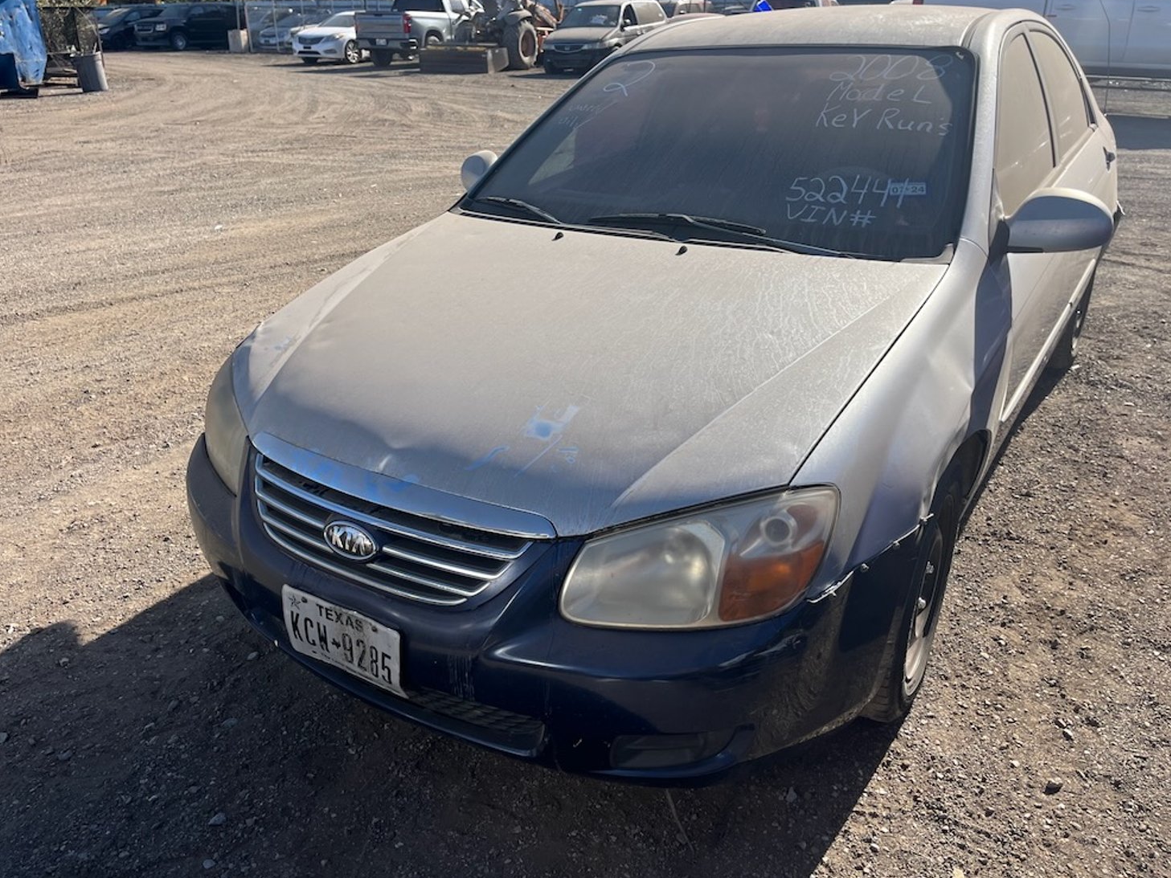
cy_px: 425
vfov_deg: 51.4
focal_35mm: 27
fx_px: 913
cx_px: 582
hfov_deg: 65.3
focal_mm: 5.1
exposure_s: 1/2899
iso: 50
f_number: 1.6
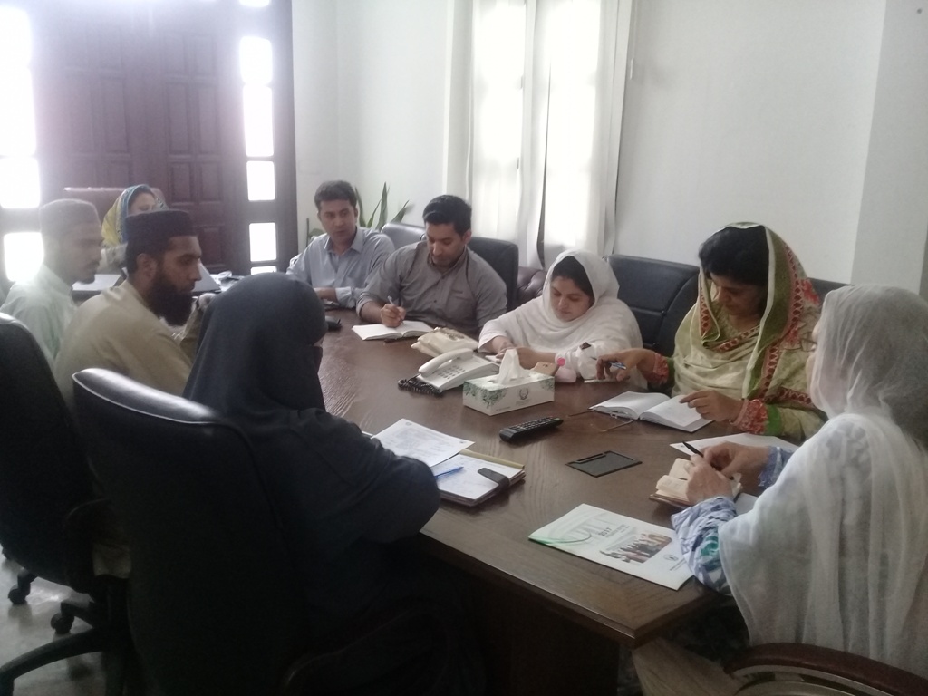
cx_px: 464
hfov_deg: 58.4
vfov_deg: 45.4
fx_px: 831
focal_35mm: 31
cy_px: 348
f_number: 2.2
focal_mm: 3.3
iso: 160
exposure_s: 1/33
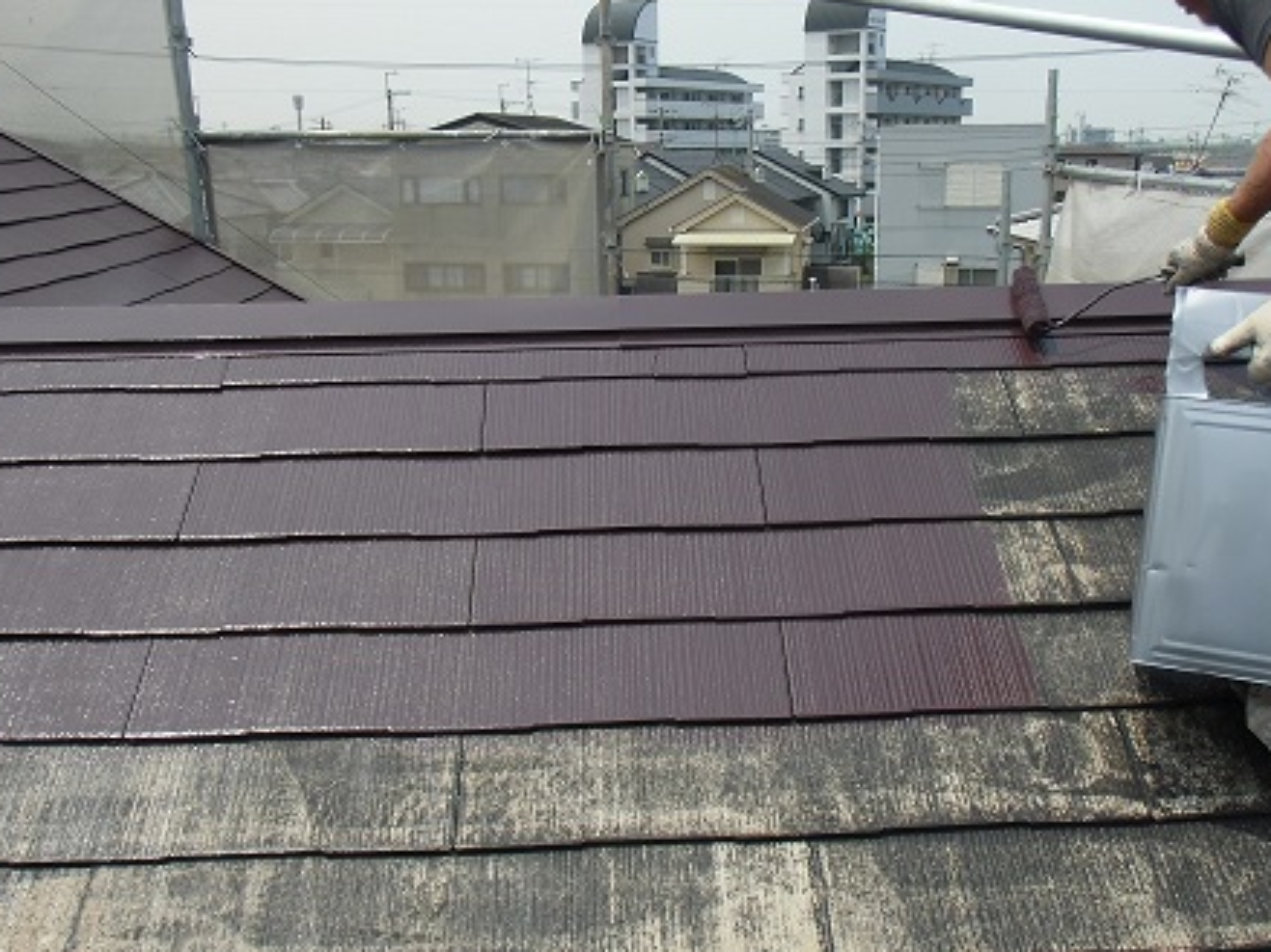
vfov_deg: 40.7
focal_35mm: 35
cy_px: 486
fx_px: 1285
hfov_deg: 52.5
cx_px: 701
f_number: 3.5
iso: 64
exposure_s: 1/500
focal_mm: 5.36
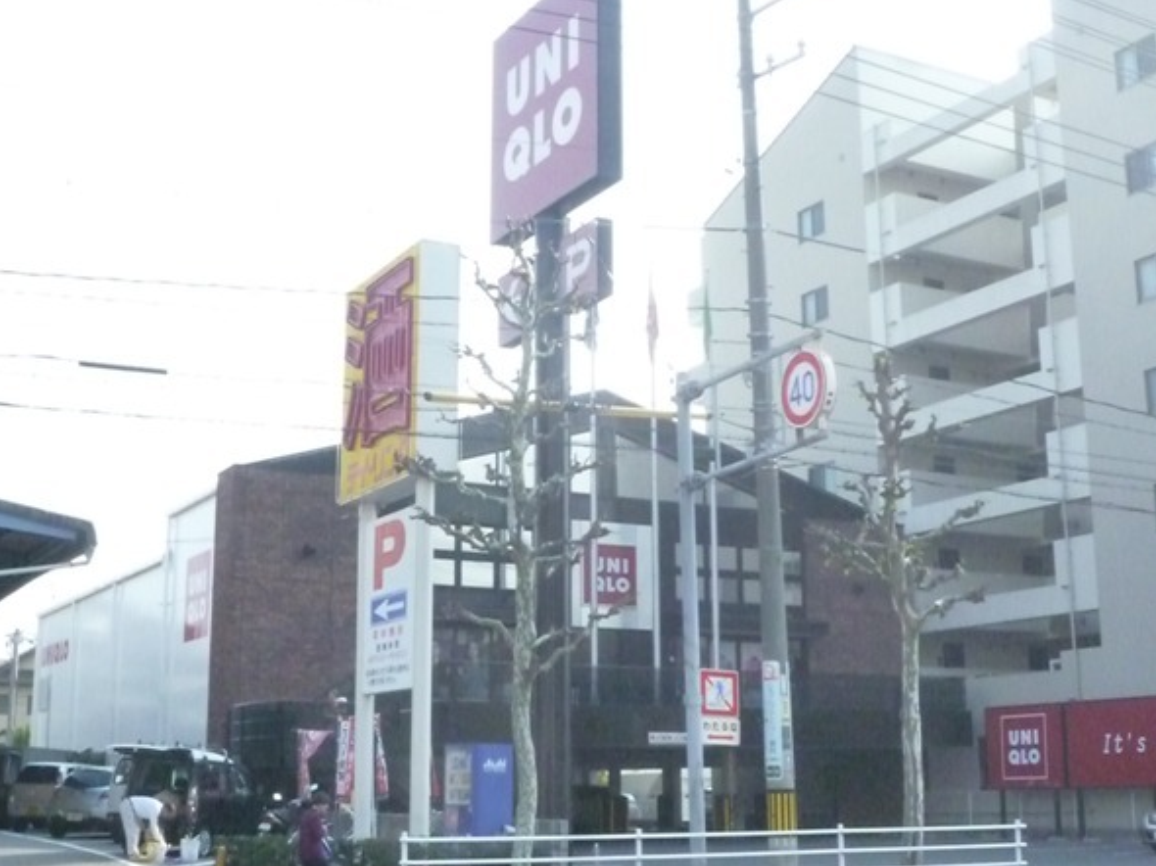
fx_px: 1702
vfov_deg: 28.5
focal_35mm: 51
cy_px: 417
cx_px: 553
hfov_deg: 37.5
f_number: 8
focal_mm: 8.3
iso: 2500
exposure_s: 1/1300
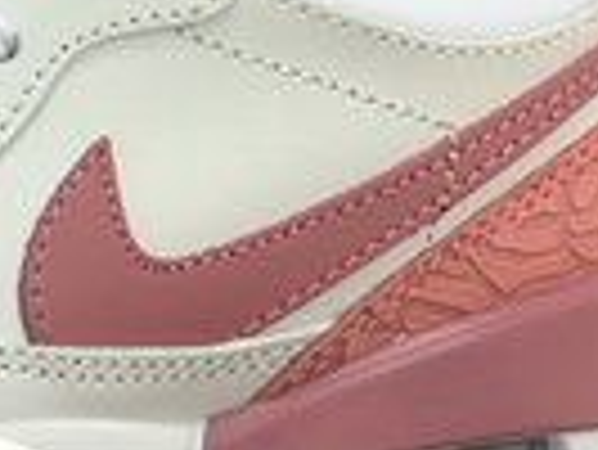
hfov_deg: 6.2
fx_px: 5464
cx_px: -369
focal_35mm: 316
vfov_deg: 4.7
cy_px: 119
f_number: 2.8
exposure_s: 1/100
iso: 20
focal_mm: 6.6
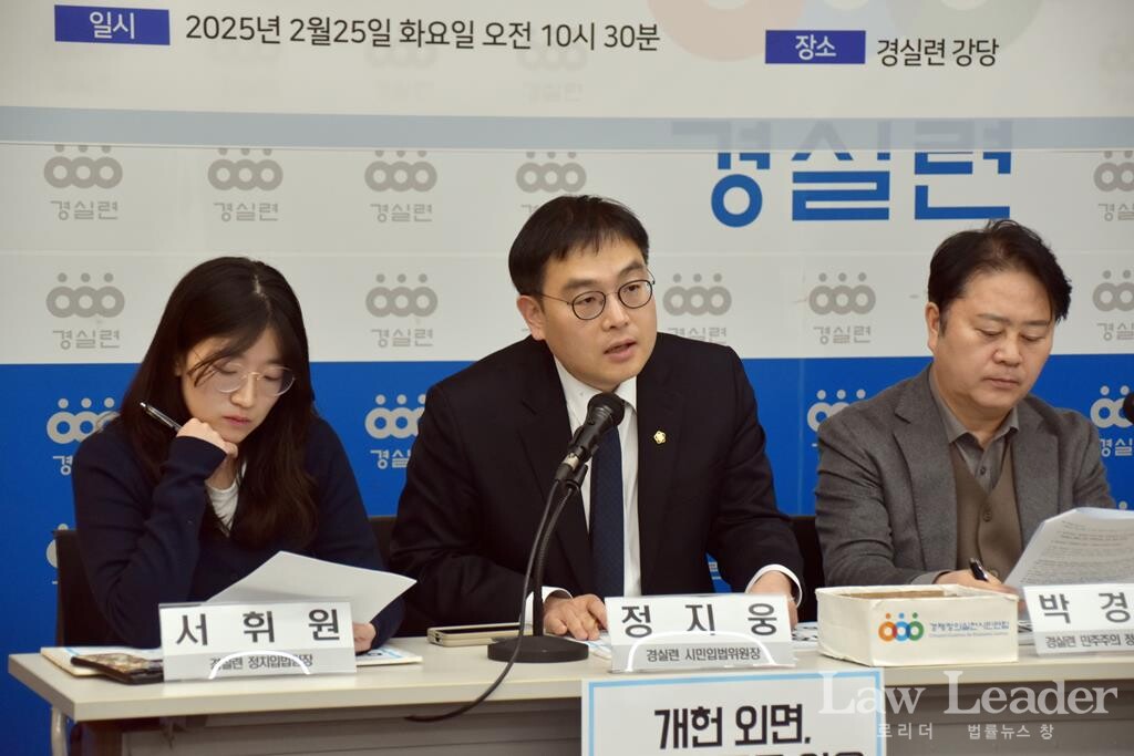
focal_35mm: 105
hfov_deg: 19.5
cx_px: 567
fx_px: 3308
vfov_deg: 13.0
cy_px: 378
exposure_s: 1/160
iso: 640
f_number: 5.3
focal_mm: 70
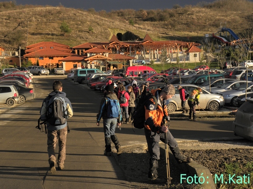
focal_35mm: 66
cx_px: 126
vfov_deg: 22.3
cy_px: 94
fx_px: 482
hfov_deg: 29.4
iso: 64
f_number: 5.6
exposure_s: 1/235
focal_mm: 11.8
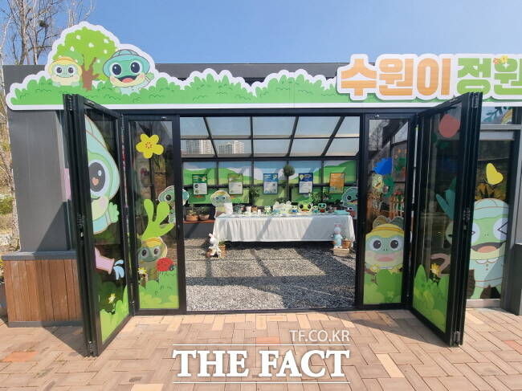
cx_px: 261
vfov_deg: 89.9
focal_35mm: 13
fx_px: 196
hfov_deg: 106.2
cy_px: 196
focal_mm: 2.2
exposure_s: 1/1408
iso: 50
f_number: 2.2
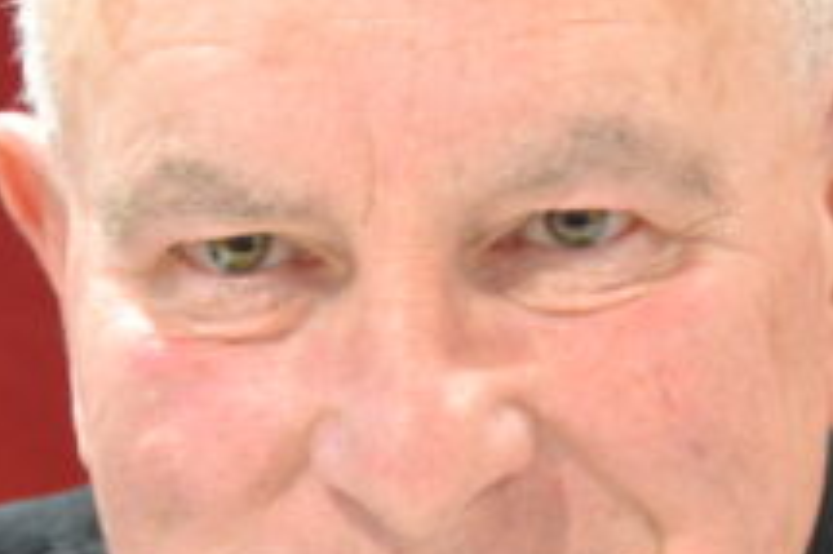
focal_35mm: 186
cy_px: 364
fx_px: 4300
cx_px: 581
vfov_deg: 7.4
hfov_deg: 11.0
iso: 2000
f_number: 4.5
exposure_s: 1/15
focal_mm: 38
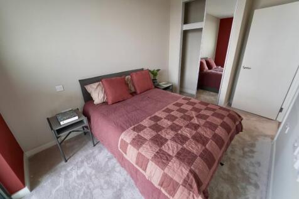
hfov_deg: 104.3
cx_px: 150
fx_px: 116
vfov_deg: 81.2
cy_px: 100
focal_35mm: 14
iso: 640
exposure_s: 1/125
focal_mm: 14
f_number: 4.5
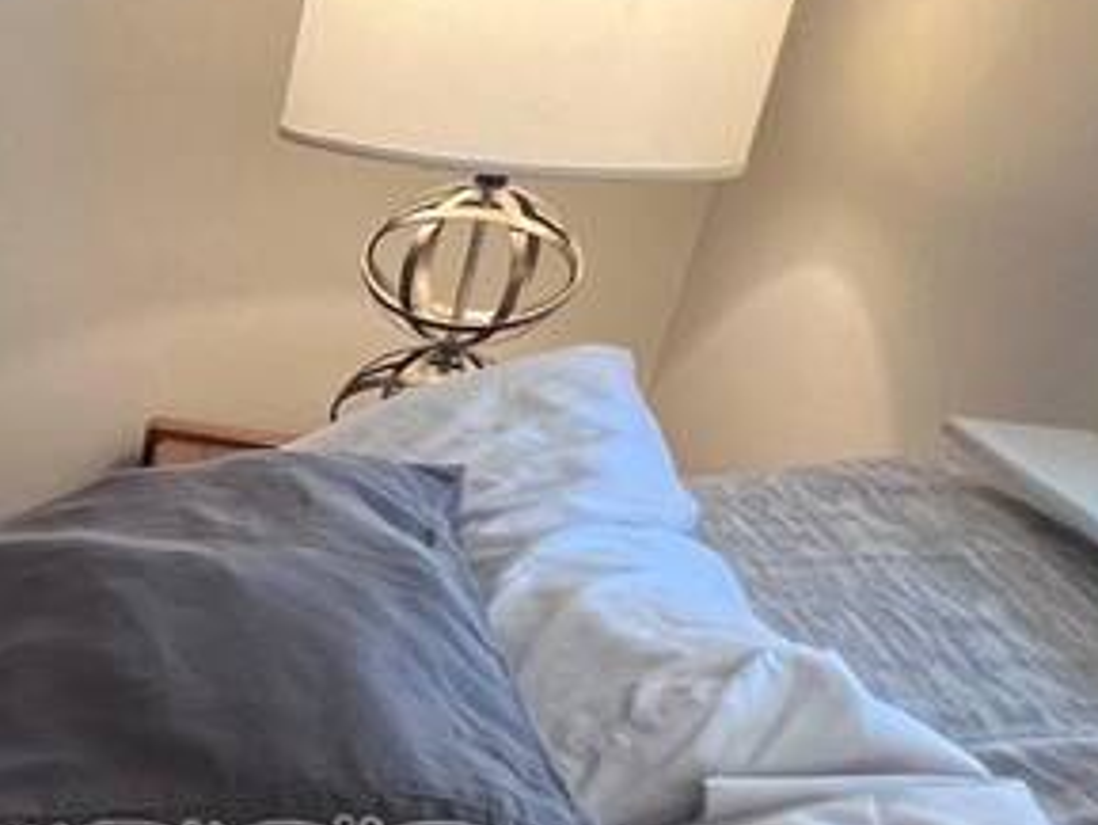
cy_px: 437
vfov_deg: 27.0
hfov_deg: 20.4
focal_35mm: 54
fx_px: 1714
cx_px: -1011
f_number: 1.8
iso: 320
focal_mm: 1.57
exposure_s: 1/60
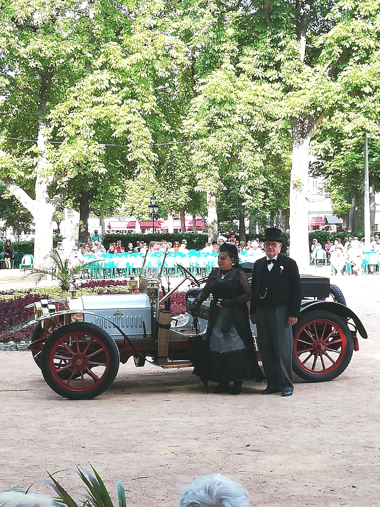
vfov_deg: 30.7
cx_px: 190
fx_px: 922
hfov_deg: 23.3
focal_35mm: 63
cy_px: 254
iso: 50
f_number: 2.2
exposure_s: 1/277
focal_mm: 3.21
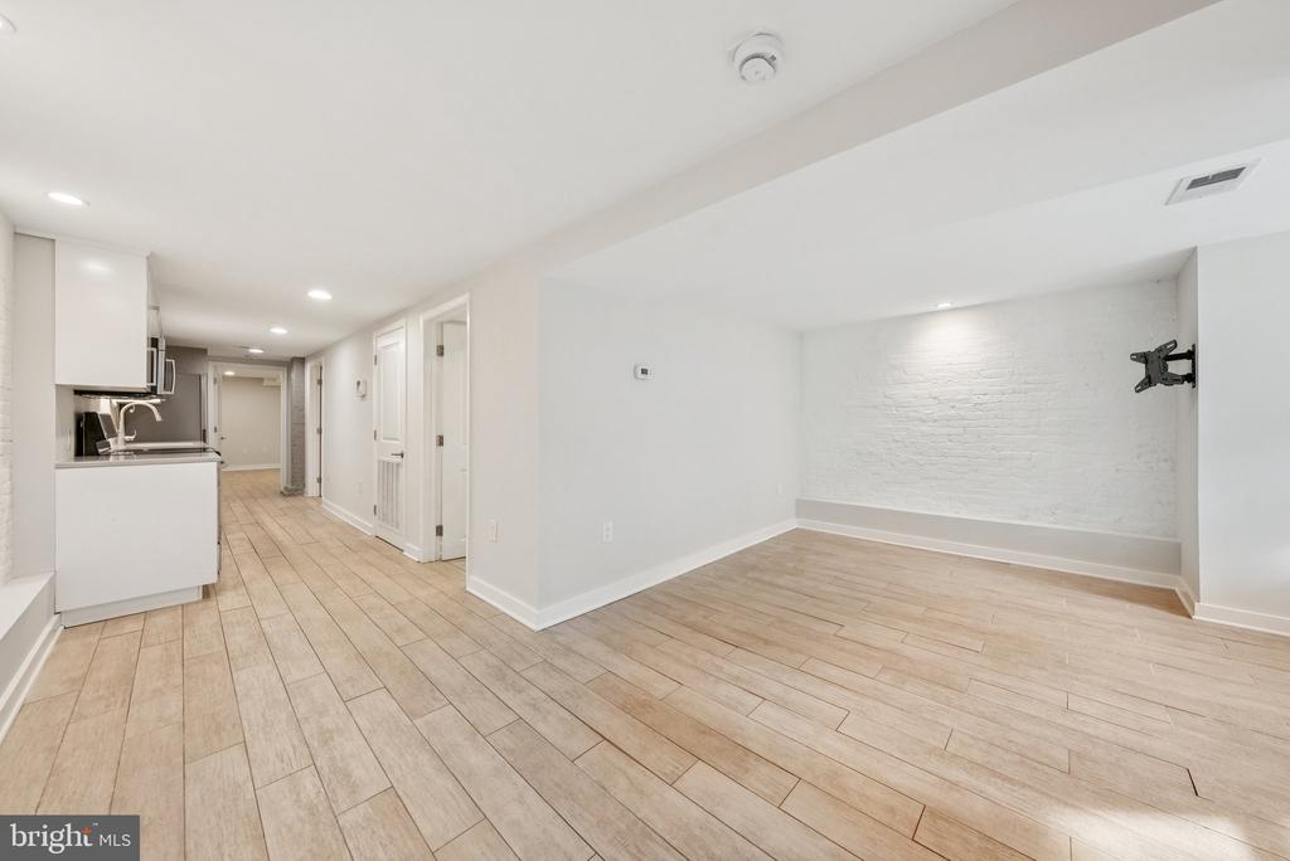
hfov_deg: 112.6
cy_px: 430
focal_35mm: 12
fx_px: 430
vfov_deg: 90.1
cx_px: 645
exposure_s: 1/20
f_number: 7.1
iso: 640
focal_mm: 12
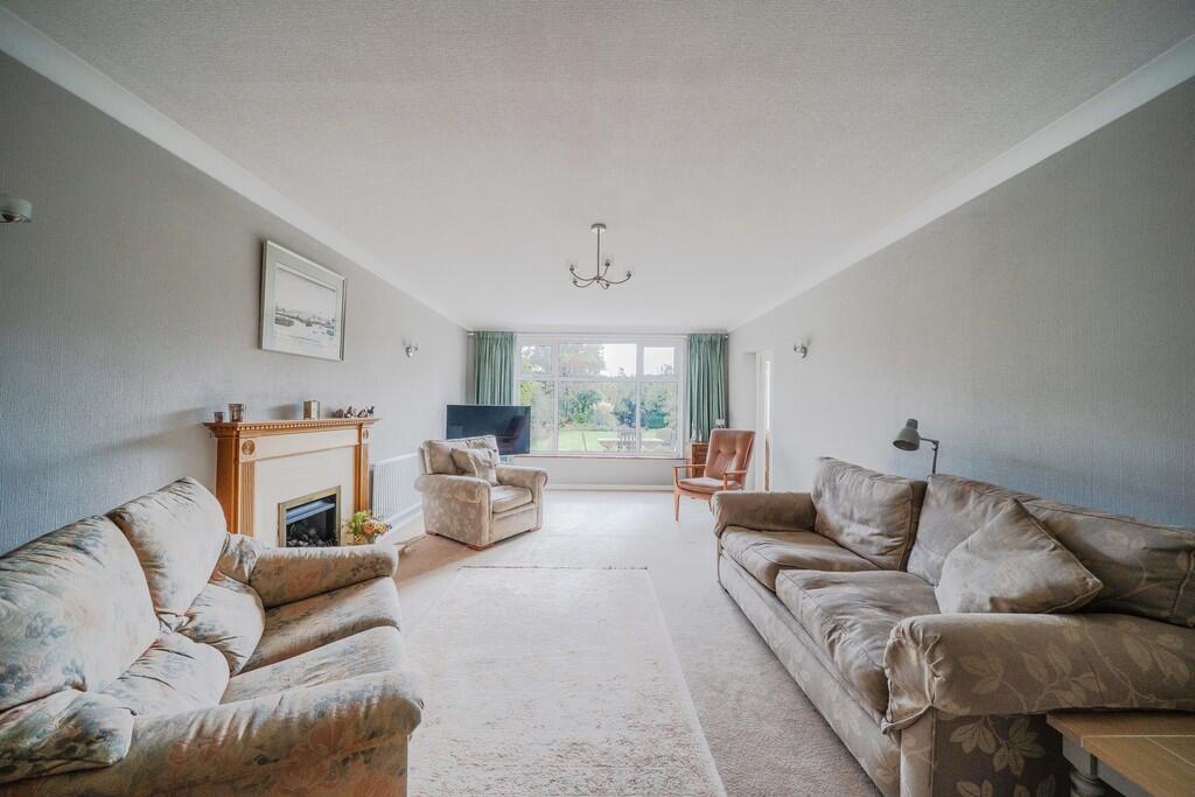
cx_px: 598
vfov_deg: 90.0
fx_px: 398
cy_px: 398
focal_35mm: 12
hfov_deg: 112.6
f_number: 6.7
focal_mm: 12
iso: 500
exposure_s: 1/90
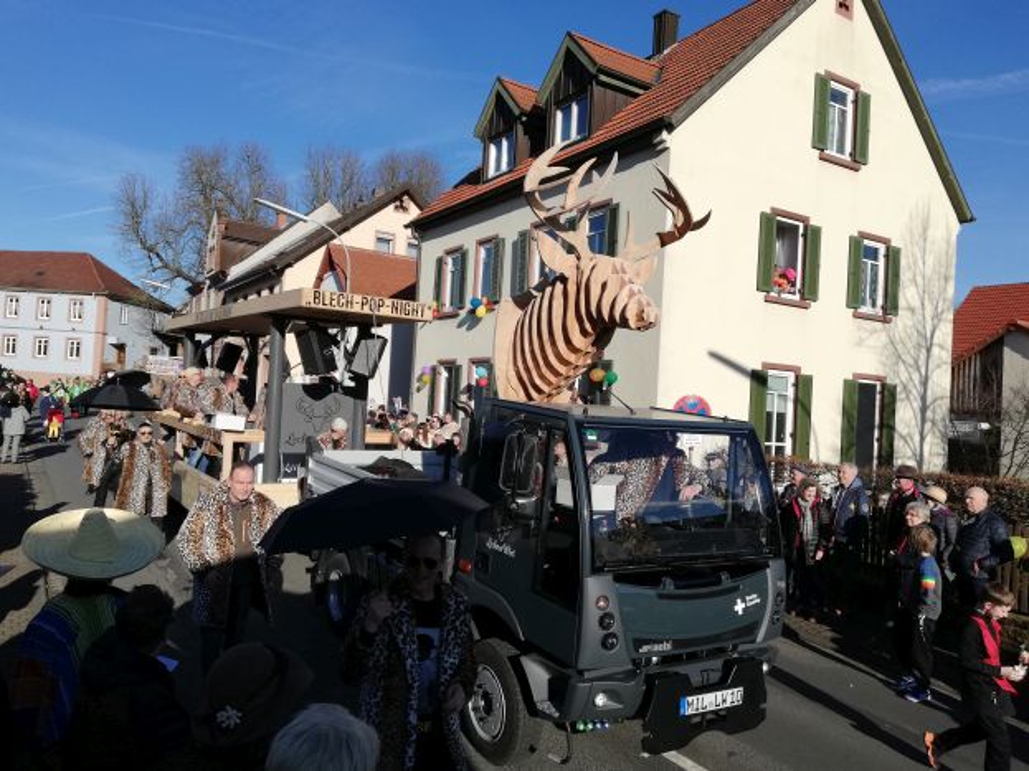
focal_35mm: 27
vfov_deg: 51.3
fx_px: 802
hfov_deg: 65.3
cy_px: 386
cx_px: 514
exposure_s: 1/1355
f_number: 2.2
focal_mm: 3.81
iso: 50
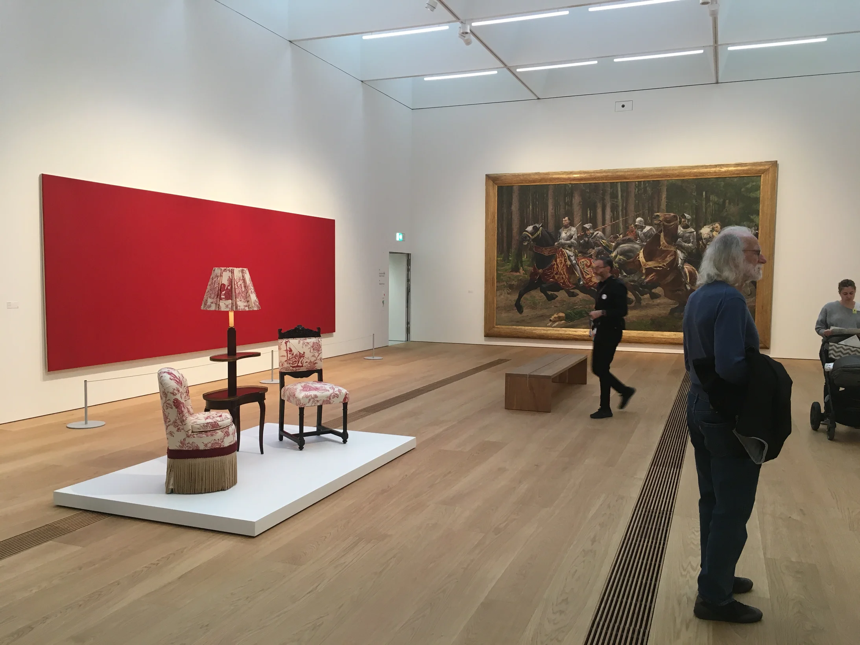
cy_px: 322
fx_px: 721
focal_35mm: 29
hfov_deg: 61.7
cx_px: 430
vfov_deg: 48.2
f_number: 2.2
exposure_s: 1/33
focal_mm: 4.15
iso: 80
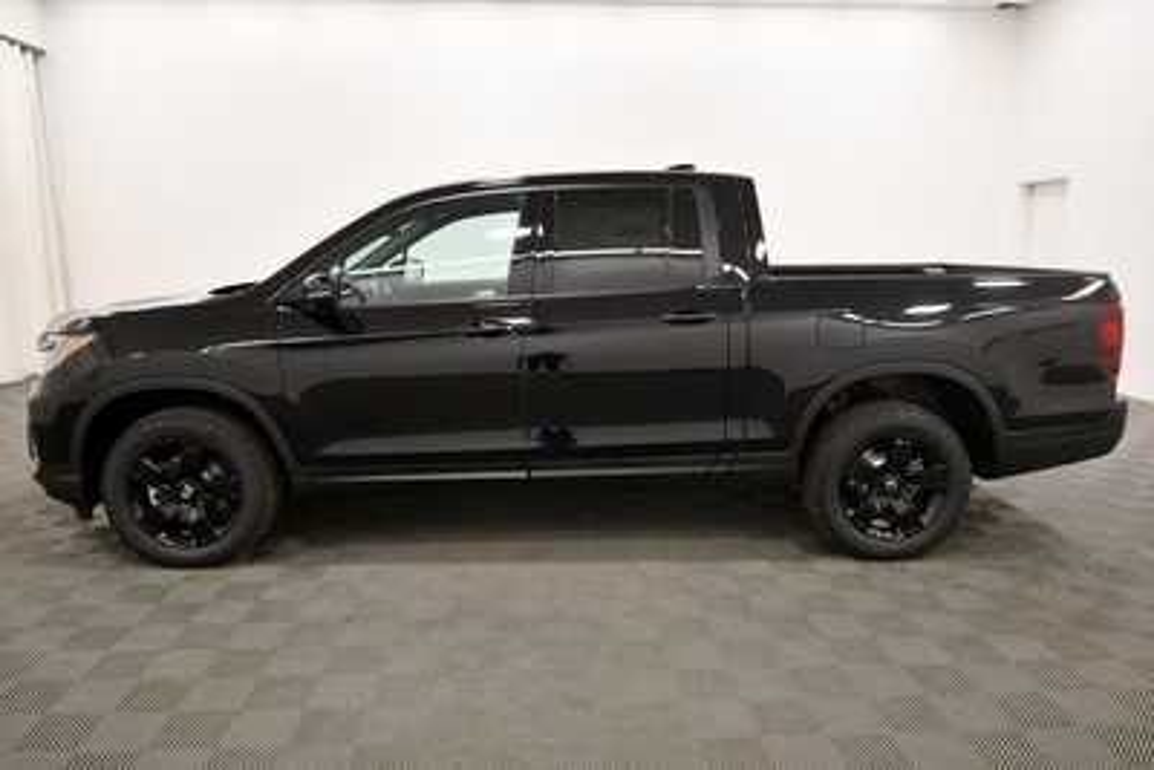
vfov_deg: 51.3
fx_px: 802
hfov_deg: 71.5
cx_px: 577
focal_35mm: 25
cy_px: 385
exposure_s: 1/125
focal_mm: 17
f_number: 5.3
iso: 1100
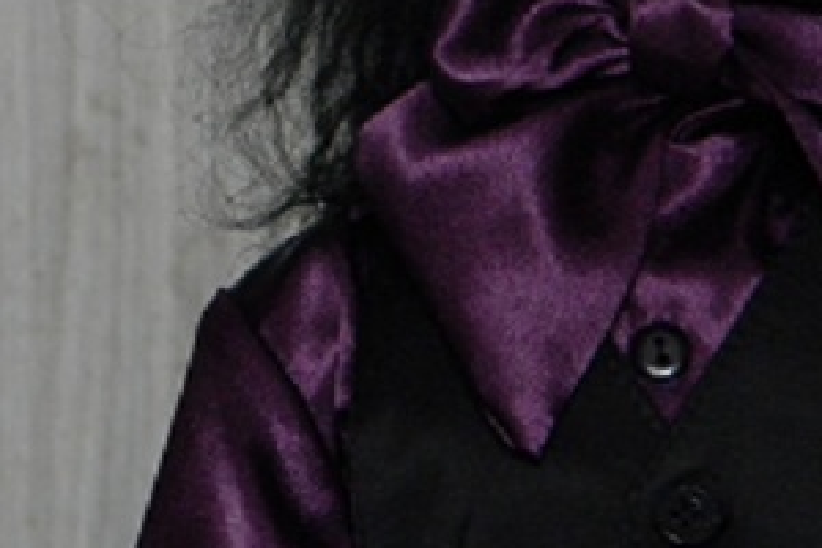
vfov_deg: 4.5
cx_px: 219
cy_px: -8
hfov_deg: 6.7
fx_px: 7032
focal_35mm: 308
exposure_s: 1/35.4
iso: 400
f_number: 5
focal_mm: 26.8
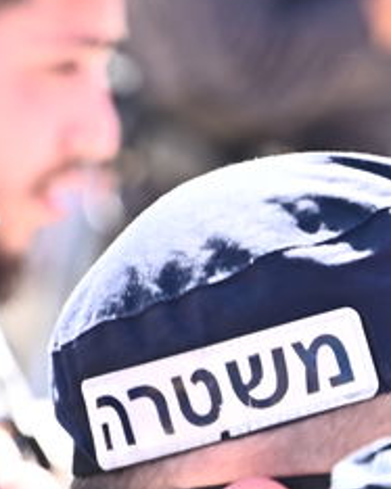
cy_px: 527
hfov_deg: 1.1
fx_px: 20308
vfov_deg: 1.4
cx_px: 1018
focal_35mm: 1403
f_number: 9
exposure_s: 1/125
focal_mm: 250
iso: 320
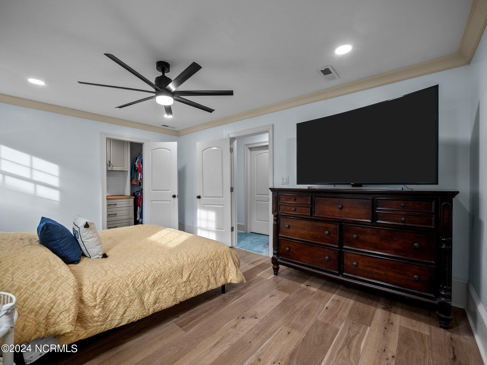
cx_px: 244
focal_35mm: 14
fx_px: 197
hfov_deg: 102.1
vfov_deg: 85.7
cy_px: 182
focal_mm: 7
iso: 400
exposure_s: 1/40
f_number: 4
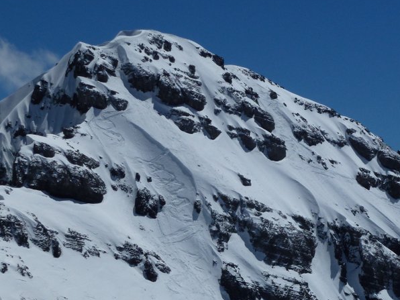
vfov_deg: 9.7
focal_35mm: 153
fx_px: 1768
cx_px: 247
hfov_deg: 12.9
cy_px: 205
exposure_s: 1/2500
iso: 100
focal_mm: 16
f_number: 5.6
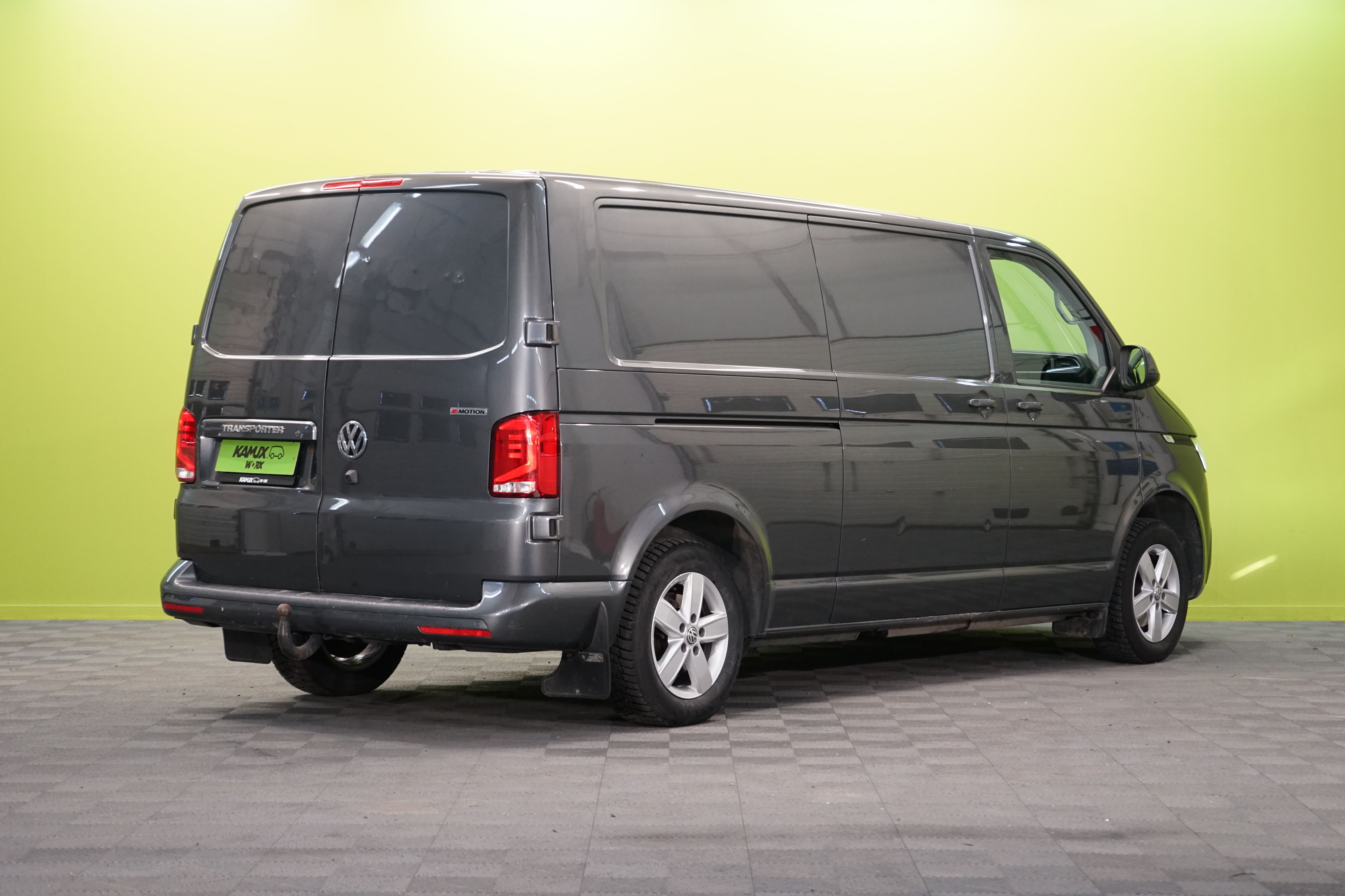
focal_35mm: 68
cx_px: 672
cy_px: 448
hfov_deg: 29.7
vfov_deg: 20.0
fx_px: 2540
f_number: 5.6
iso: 2000
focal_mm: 68
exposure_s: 1/100
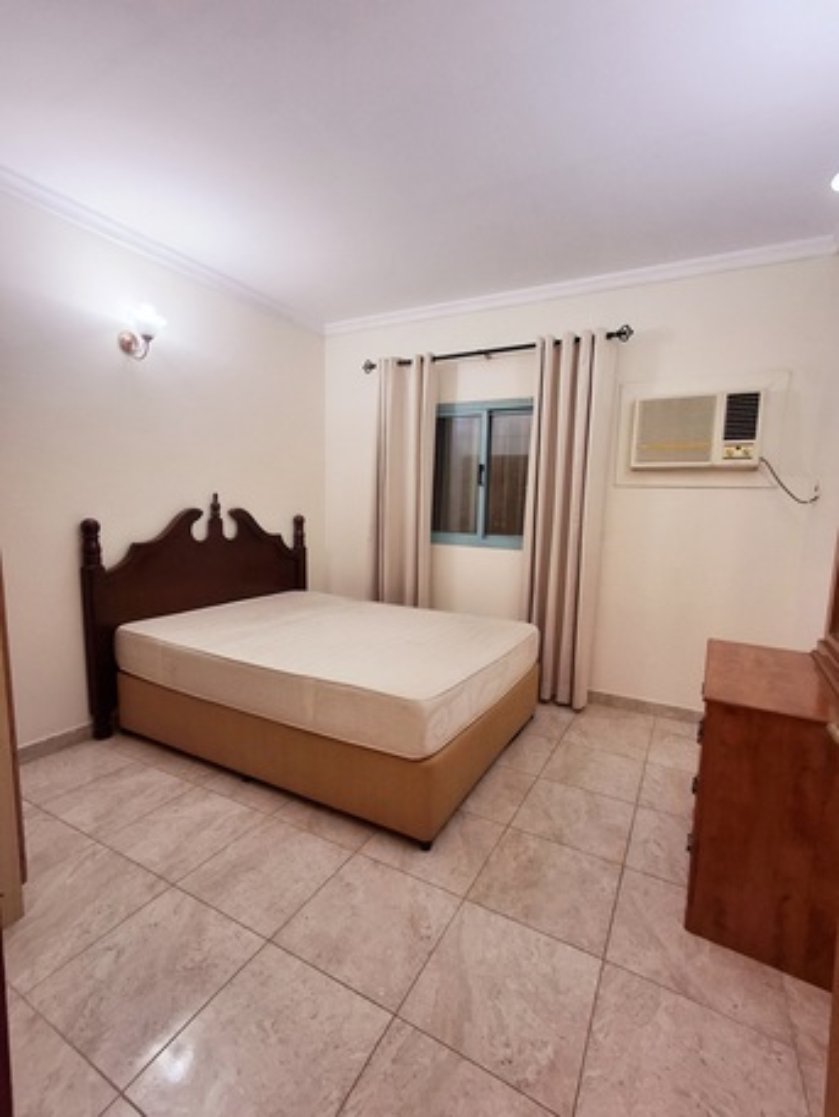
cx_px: 420
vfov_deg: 94.5
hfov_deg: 78.1
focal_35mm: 16
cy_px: 558
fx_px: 517
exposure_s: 1/40
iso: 50
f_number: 2.2
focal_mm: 1.64
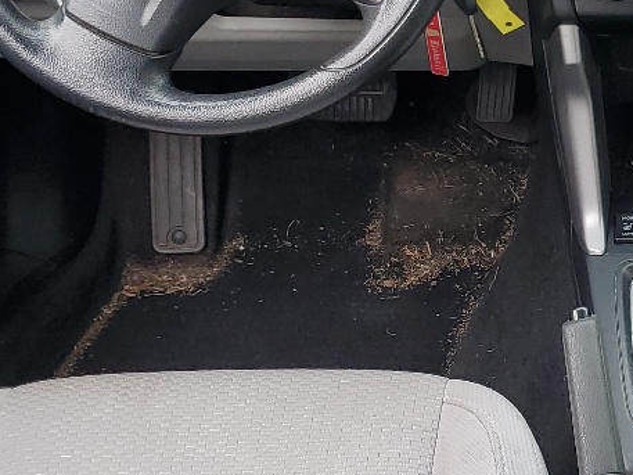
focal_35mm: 91
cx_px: 630
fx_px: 1664
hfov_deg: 20.8
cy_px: 263
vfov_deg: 16.2
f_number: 1.5
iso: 50
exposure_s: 1/145
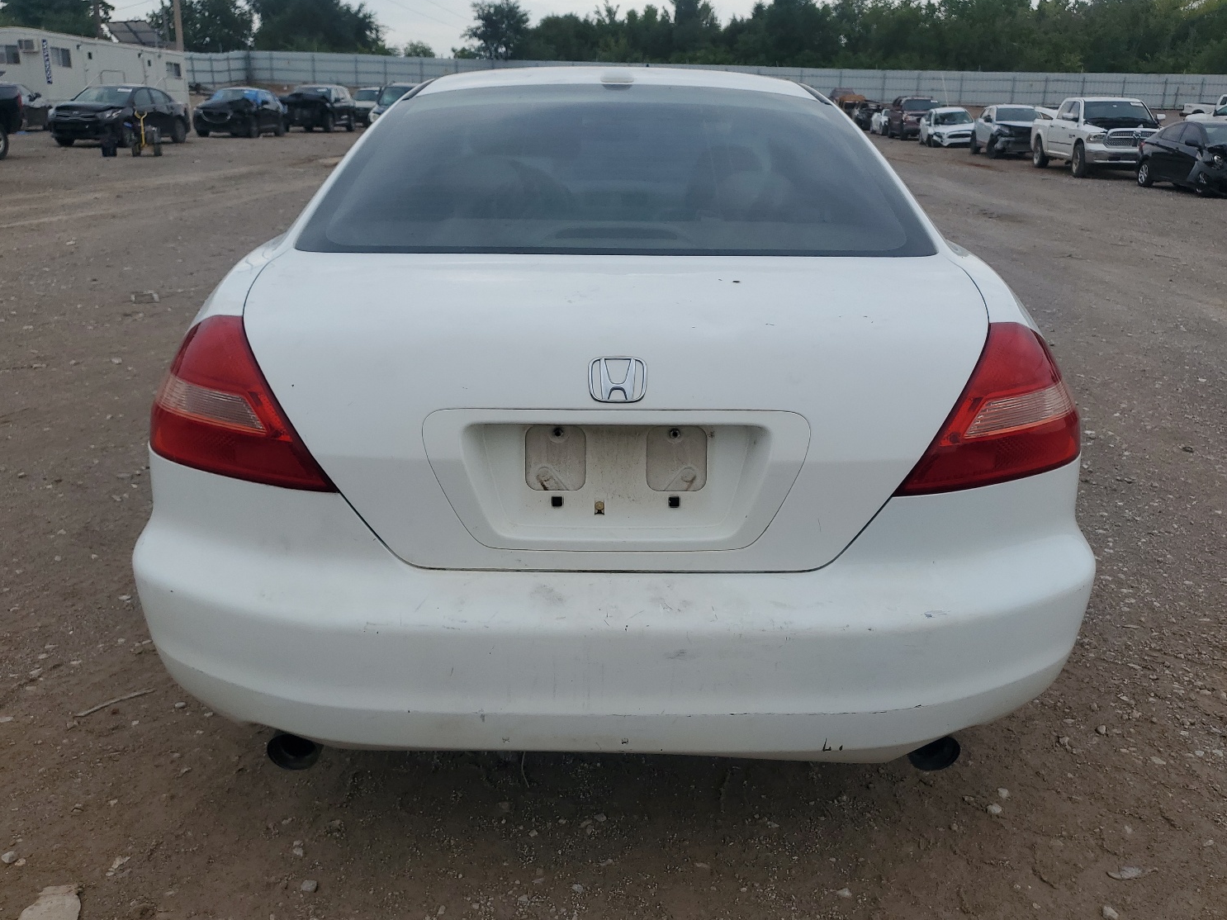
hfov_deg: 63.4
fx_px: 992
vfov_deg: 49.7
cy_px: 453
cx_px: 593
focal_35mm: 28
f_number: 1.5
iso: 50
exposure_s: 1/2500
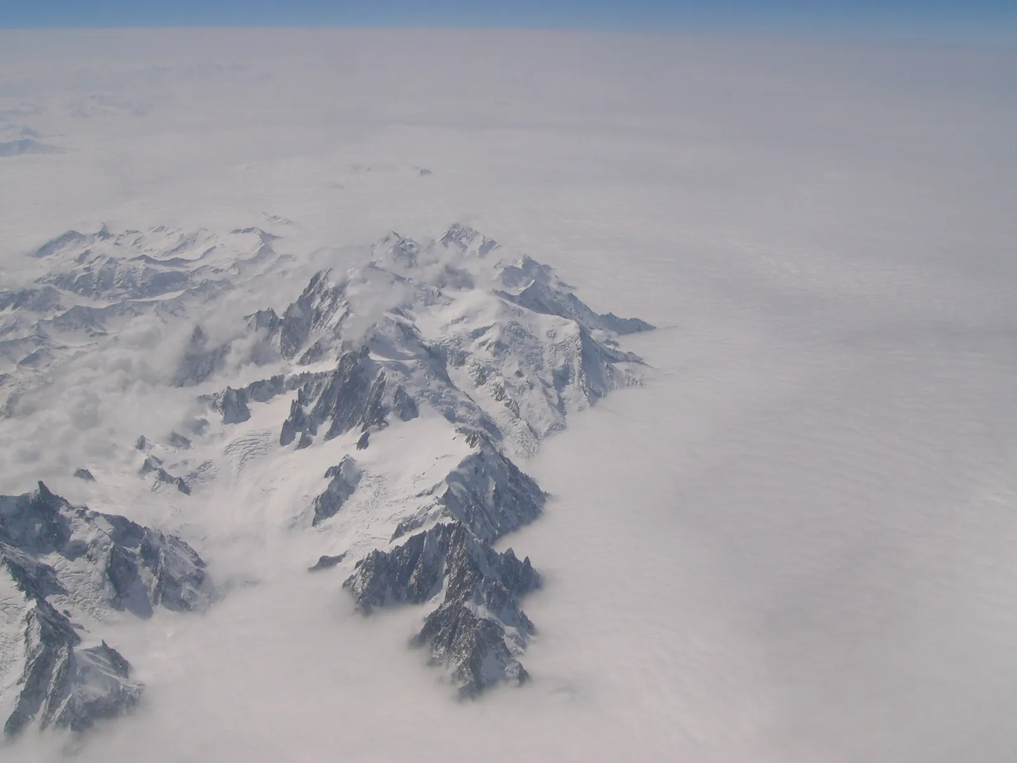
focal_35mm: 37
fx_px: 1087
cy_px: 382
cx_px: 508
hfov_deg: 50.1
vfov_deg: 38.7
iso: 50
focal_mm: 6.2
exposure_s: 1/1000
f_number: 6.5
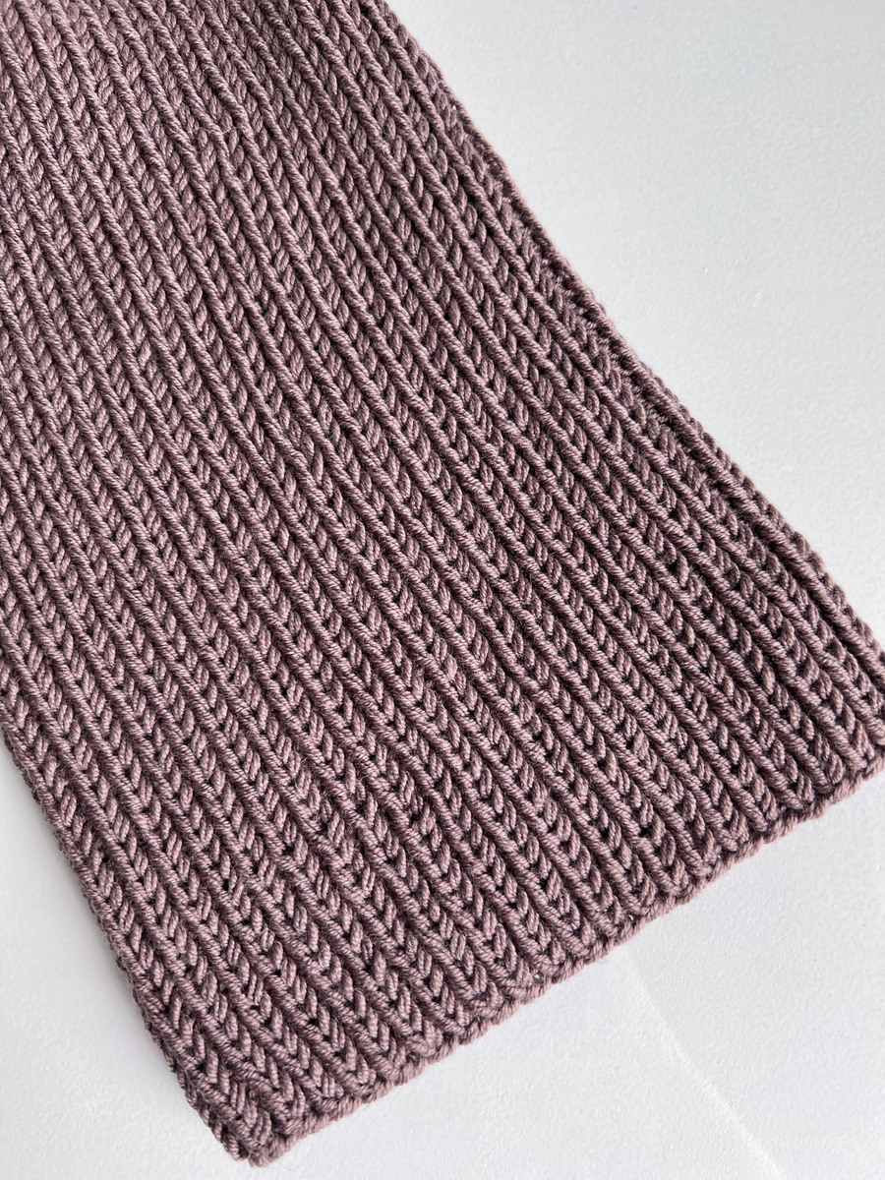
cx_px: 442
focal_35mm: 26
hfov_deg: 53.1
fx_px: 886
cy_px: 590
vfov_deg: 67.3
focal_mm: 5.7
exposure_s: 1/166
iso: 40
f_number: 1.5
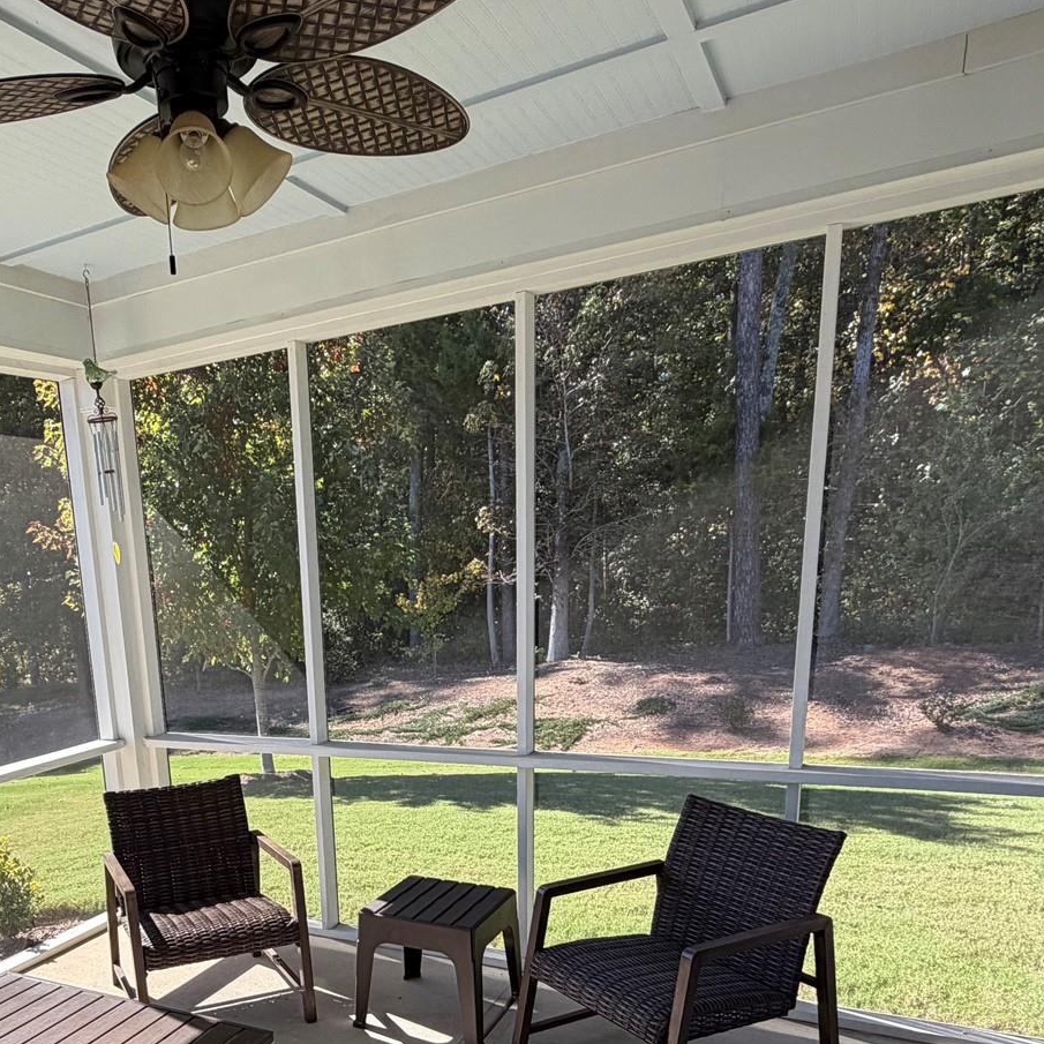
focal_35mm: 28
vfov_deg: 54.1
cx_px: 291
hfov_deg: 55.2
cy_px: 810
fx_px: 955
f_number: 2.2
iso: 64
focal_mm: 2.22
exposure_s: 1/445
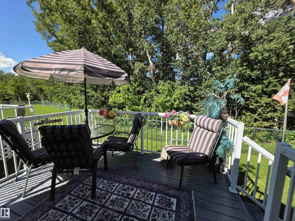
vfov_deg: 89.9
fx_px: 111
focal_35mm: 13
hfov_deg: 106.2
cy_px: 110
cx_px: 148
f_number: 1.9
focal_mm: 2.2
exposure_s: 1/1011
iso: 40
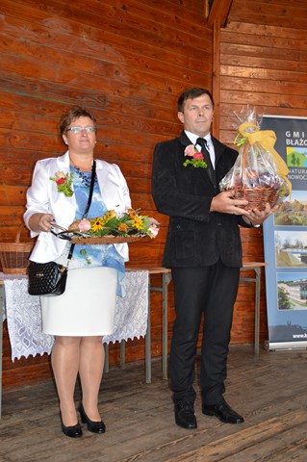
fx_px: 615
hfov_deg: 28.0
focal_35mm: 48
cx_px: 154
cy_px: 231
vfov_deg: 41.2
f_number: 4.5
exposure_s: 1/60
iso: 1100
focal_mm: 32
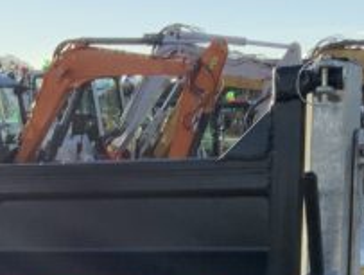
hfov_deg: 13.3
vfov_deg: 9.7
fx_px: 1538
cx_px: -2
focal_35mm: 146
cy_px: 496
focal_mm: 3
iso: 16
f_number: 1.8
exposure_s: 1/691
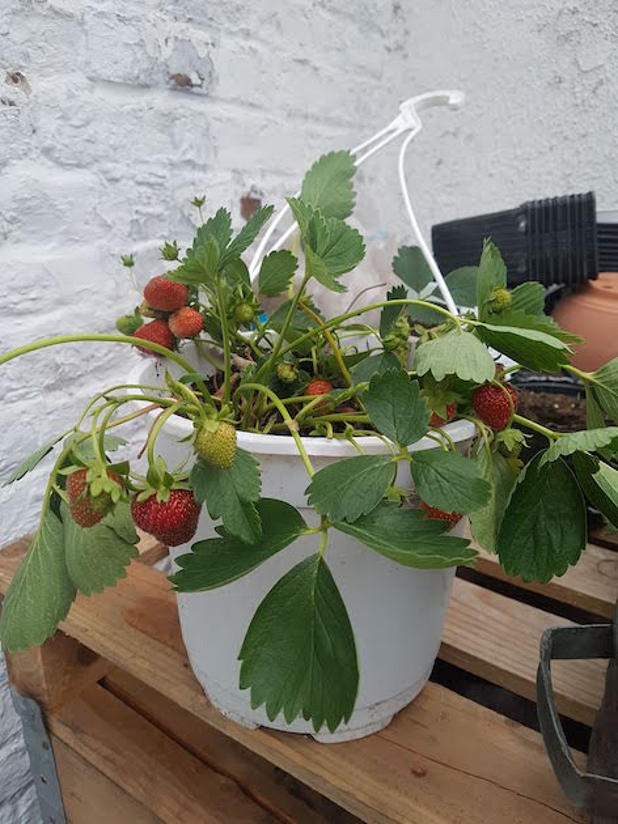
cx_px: 309
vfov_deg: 67.3
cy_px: 412
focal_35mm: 26
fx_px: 619
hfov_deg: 53.0
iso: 64
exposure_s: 1/50
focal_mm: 4.2
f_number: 1.7
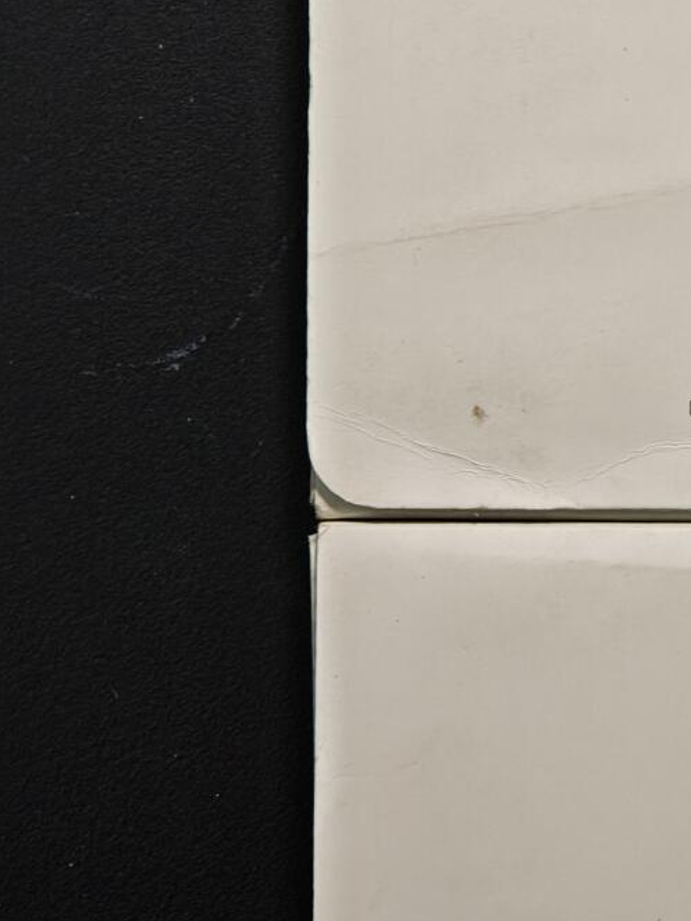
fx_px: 4340
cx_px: 915
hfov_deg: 9.0
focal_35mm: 163
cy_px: 131
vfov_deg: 12.1
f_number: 2
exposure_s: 1/110
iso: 320
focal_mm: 9
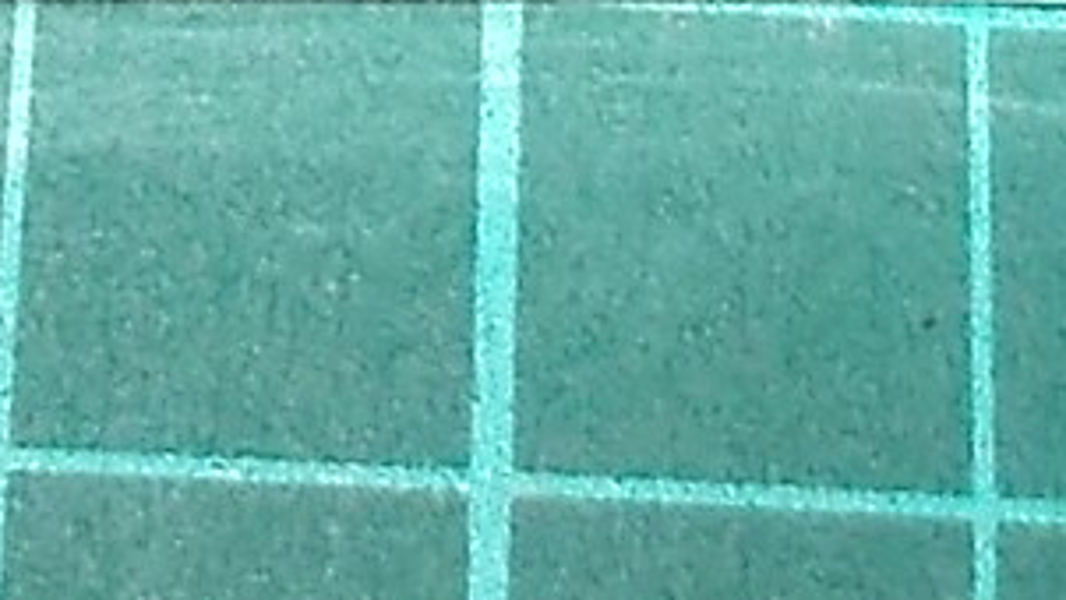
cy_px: -1931
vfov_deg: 4.6
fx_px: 6729
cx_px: 254
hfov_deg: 9.0
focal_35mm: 238
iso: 200
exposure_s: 1/30
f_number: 3.3
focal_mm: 4.1
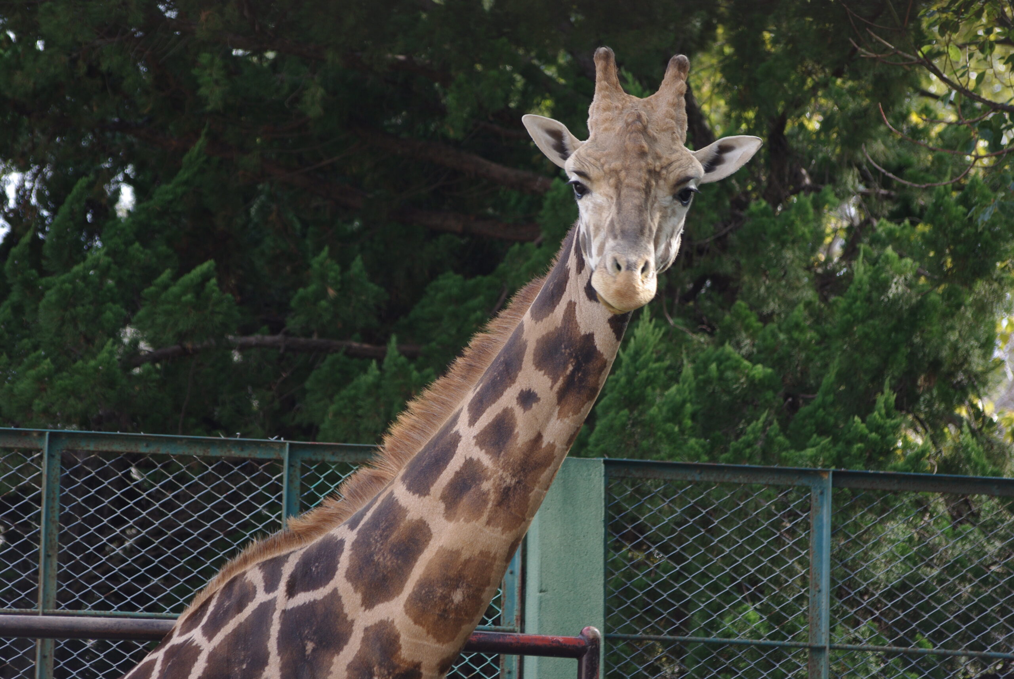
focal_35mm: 255
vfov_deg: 5.4
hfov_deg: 8.1
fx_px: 7191
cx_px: 507
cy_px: 340
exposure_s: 1/160
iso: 100
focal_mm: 170
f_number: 4.5
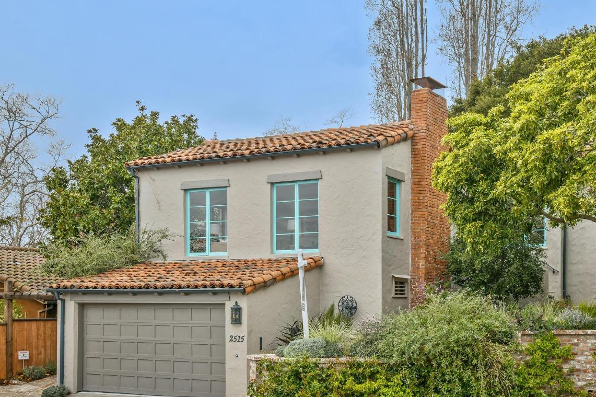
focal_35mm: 46
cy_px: 226
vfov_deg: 29.2
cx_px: 372
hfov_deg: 42.4
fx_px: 761
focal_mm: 35
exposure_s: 1/60
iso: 500
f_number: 16
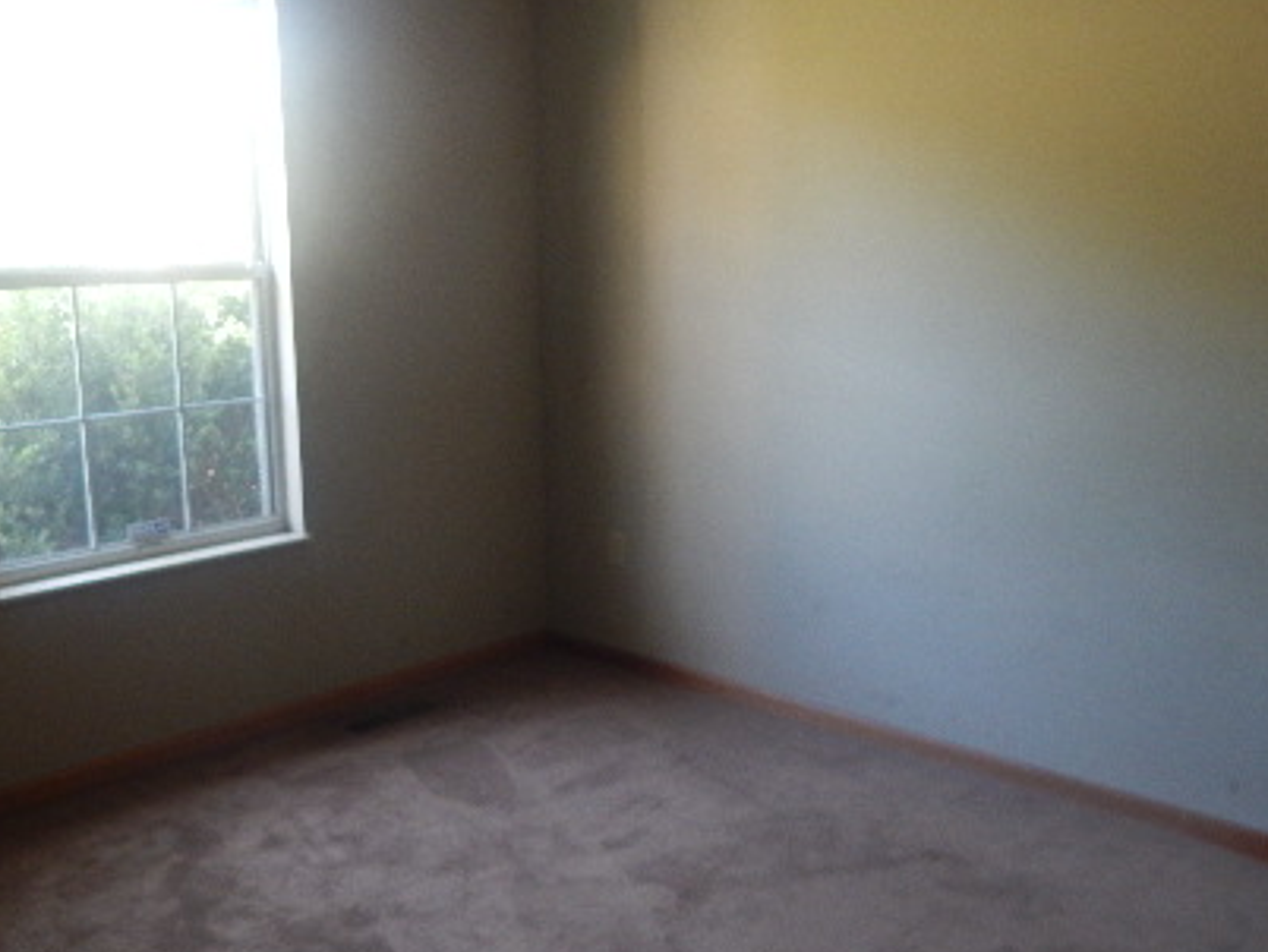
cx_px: 546
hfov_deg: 52.4
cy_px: 492
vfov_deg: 40.7
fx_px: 1283
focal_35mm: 35
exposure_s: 1/30
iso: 220
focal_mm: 4
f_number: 3
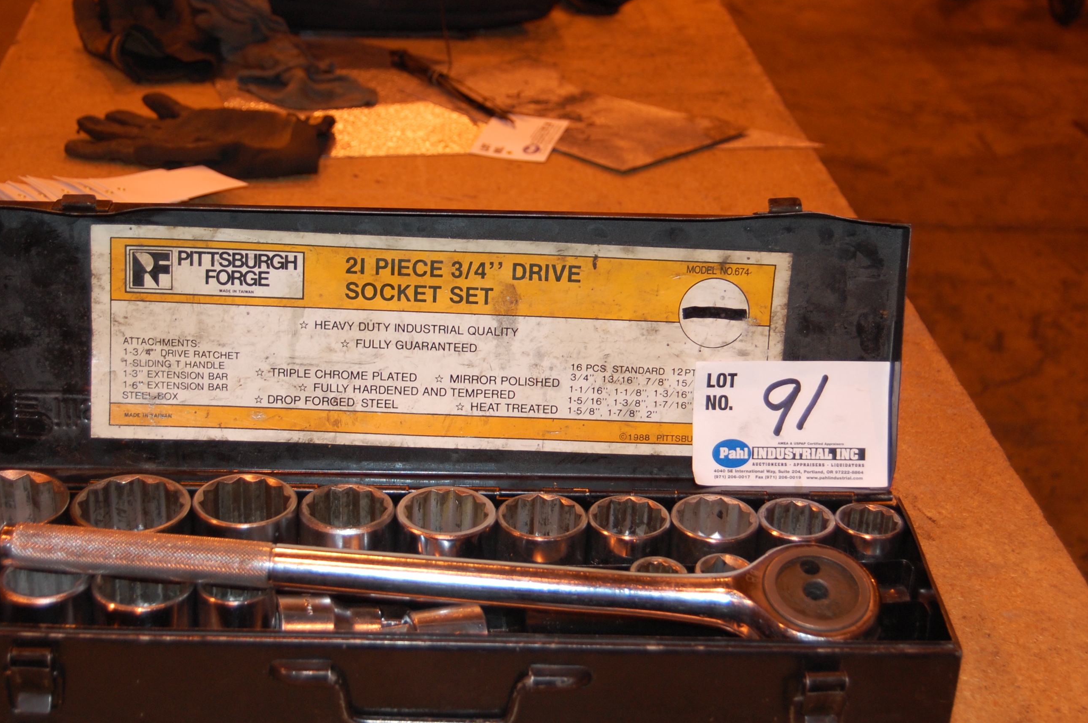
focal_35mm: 62
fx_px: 1860
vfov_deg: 22.0
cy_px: 408
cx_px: 467
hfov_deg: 32.6
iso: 400
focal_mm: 35
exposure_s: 1/60
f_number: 4.8
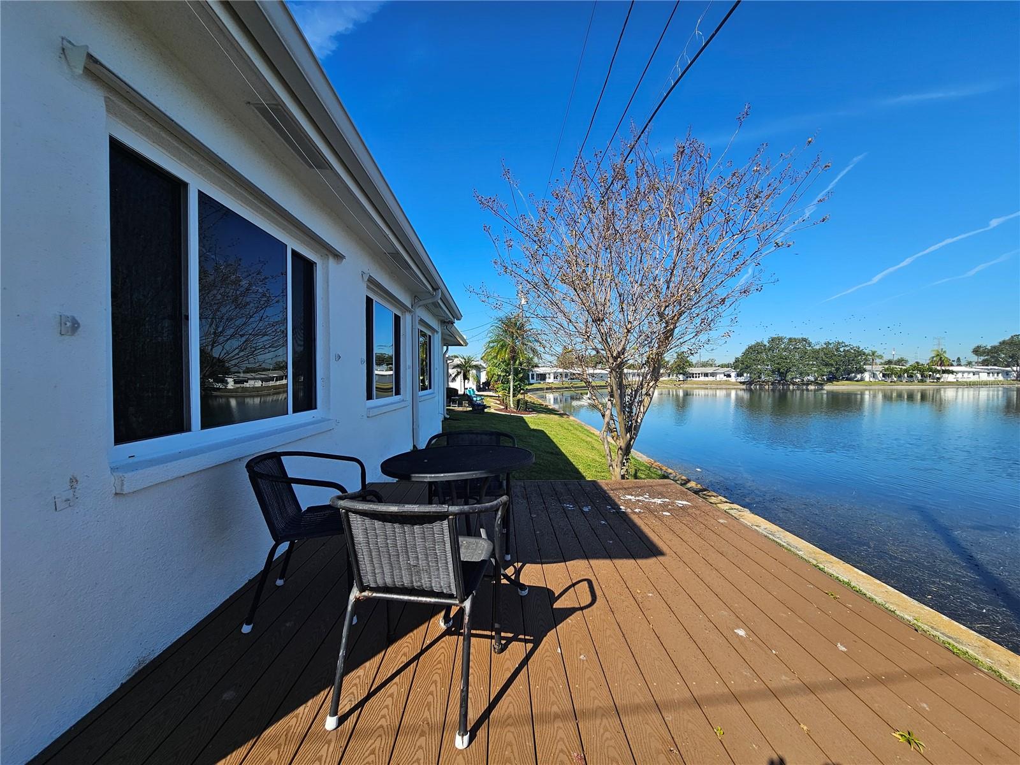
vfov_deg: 89.9
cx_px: 510
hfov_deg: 106.2
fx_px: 383
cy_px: 382
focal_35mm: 13
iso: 50
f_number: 2.2
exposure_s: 1/1756
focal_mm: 2.2
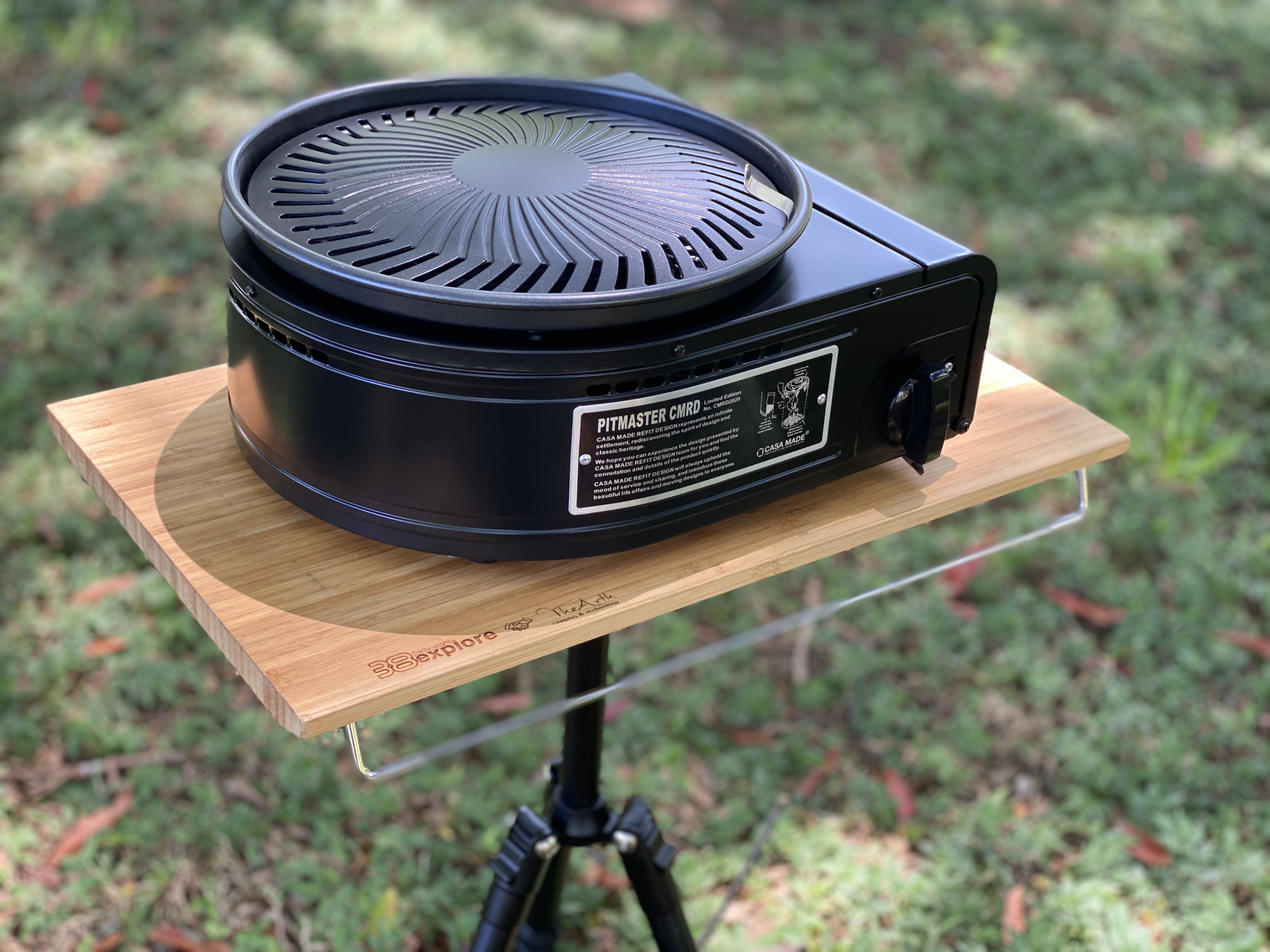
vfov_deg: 28.0
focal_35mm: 52
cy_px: 476
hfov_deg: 36.8
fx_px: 1908
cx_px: 635
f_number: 2
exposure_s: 1/122
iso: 125
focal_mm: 6
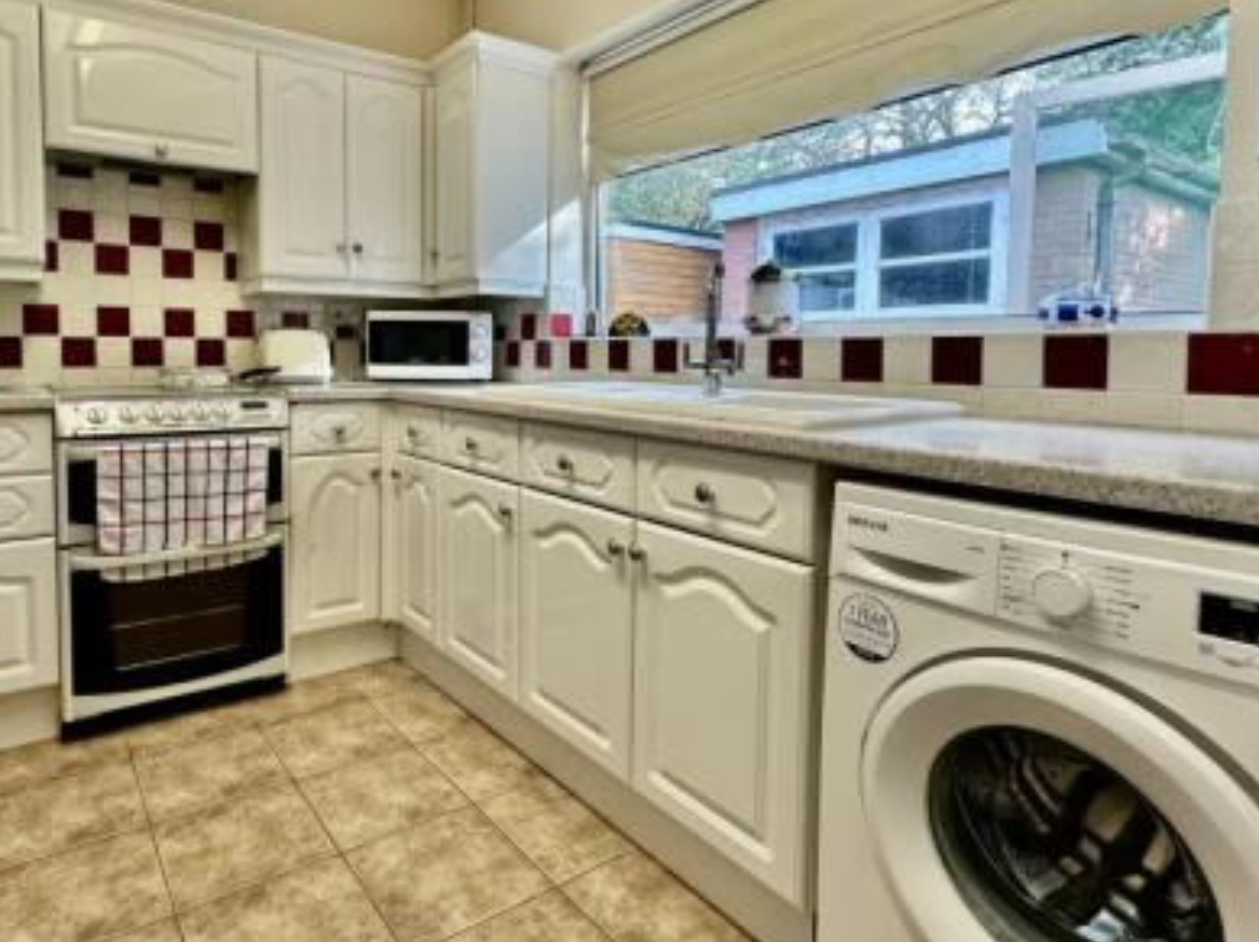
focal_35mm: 21
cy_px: 390
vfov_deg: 62.9
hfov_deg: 78.1
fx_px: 763
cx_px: 503
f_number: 2.2
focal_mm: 2.22
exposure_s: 1/100
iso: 100
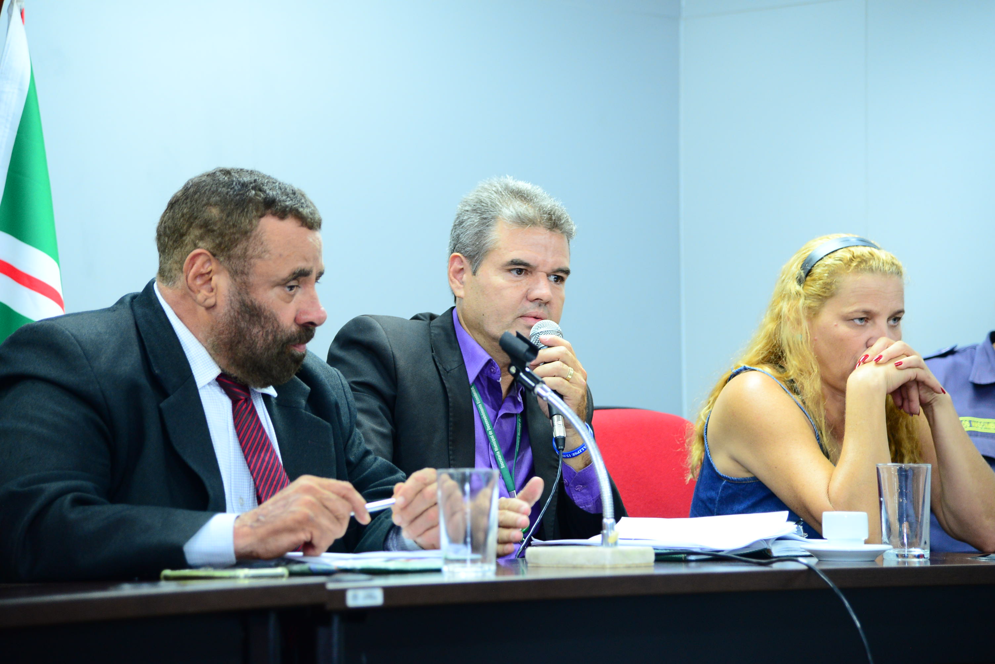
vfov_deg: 13.1
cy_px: 332
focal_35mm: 105
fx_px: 2903
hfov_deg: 19.4
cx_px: 498
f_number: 4
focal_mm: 105
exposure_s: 1/60
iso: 1600
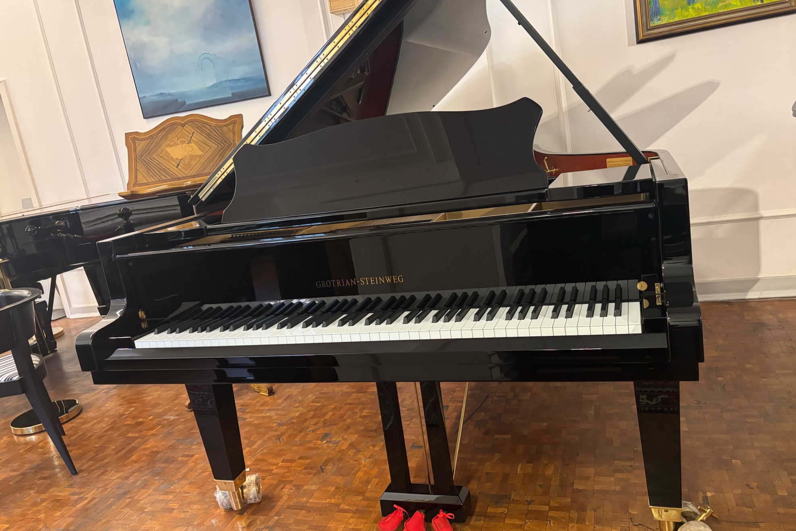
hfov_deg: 65.5
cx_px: 406
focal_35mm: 28
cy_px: 260
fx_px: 619
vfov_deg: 46.4
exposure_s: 1/50
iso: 400
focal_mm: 5.96
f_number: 1.6
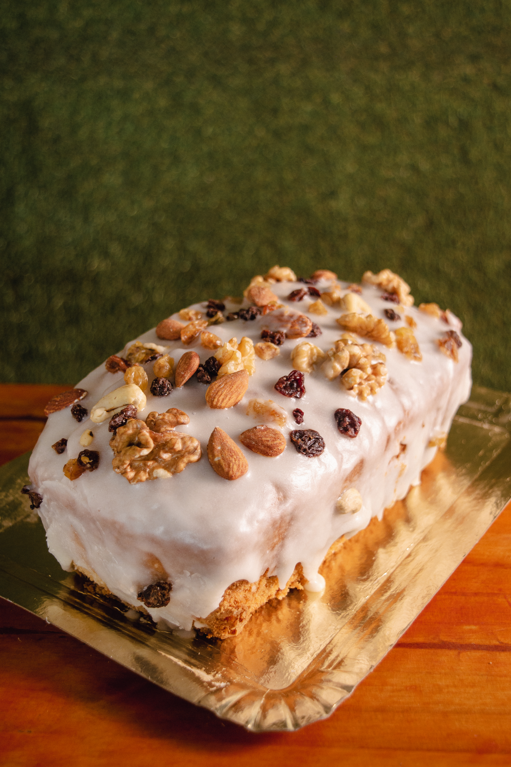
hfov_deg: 29.9
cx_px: 256
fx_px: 958
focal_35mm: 45
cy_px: 384
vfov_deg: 43.6
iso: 400
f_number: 4.2
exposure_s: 1/100
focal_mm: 30
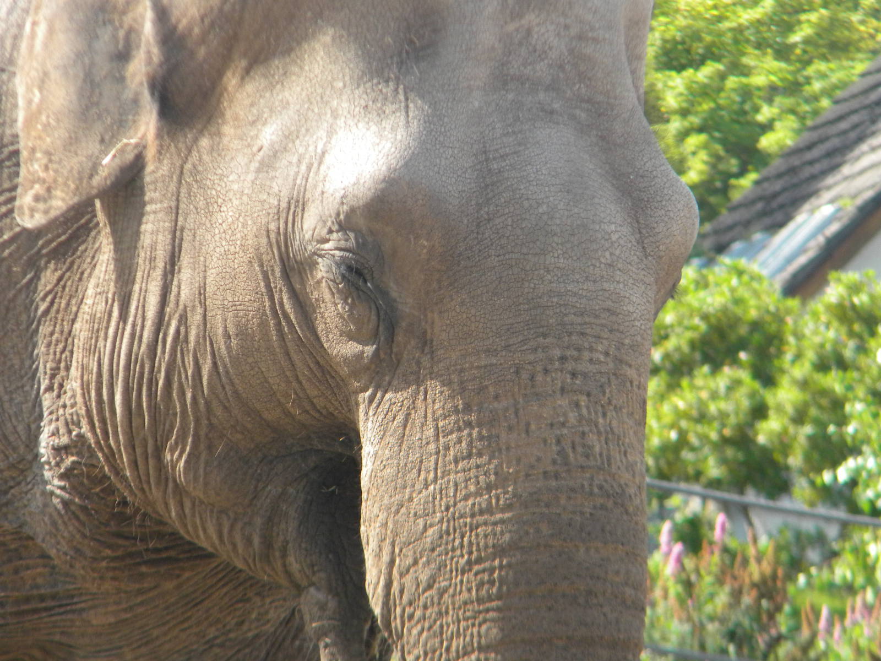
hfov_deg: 4.8
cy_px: 330
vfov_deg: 3.6
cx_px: 440
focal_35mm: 414
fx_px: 10537
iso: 217
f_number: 5.4
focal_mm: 75
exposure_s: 1/250
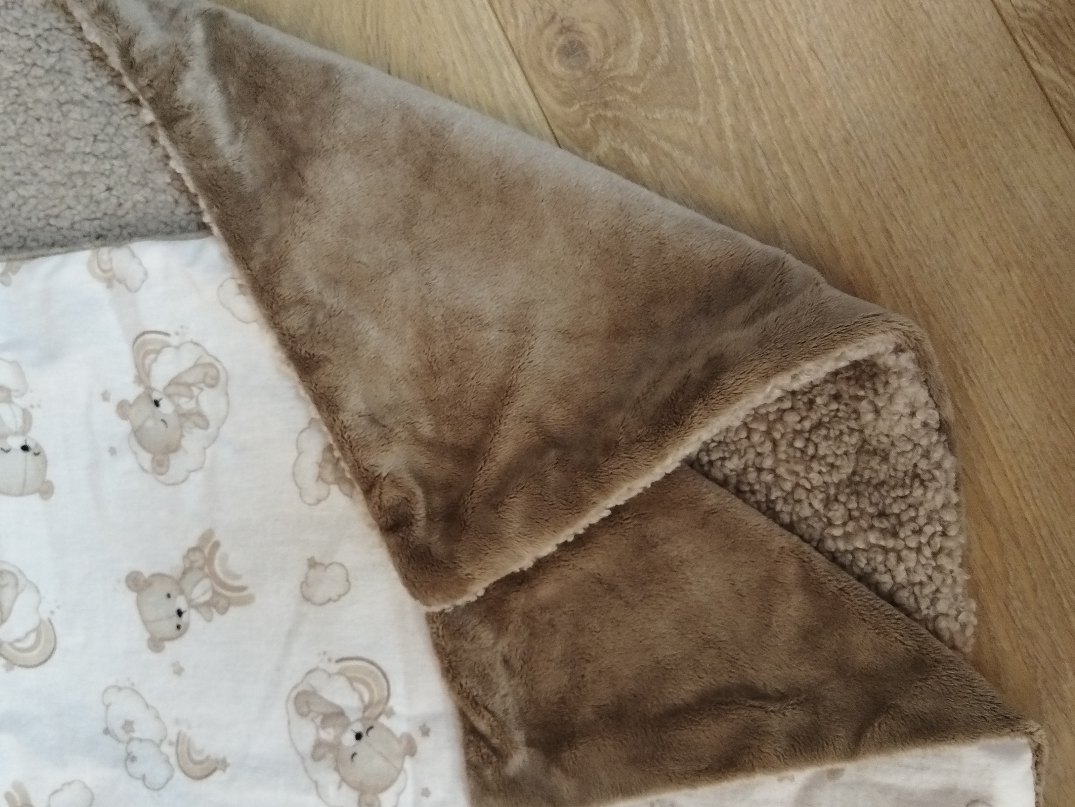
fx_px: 994
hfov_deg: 56.7
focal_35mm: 32
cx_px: 473
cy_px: 451
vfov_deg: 44.1
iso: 1000
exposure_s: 1/33.3
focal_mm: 4.95
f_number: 1.9
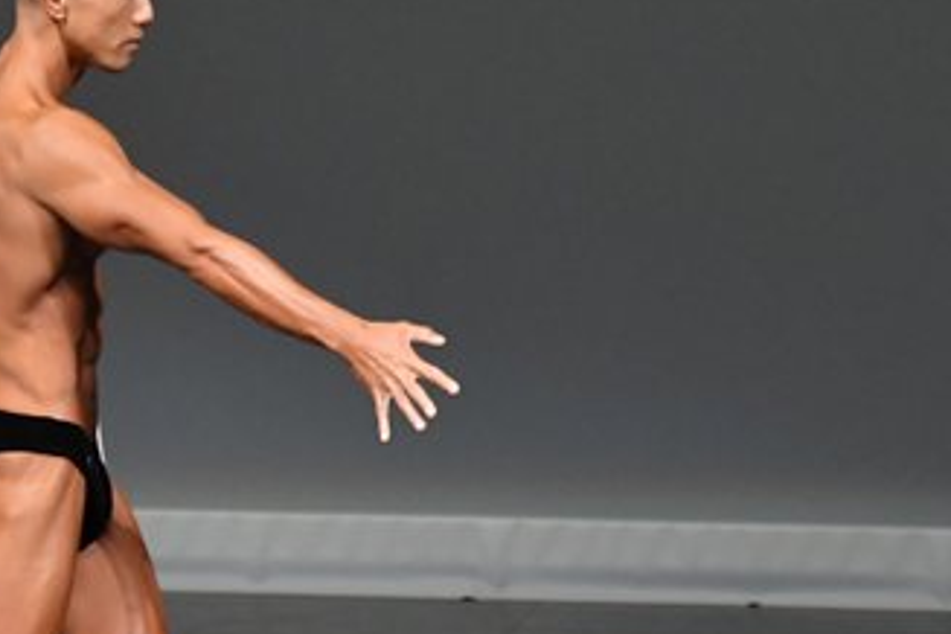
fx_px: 21581
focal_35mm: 817
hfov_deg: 2.5
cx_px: 103
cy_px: 404
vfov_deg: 1.7
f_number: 5.6
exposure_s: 1/400
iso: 4000
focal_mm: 230
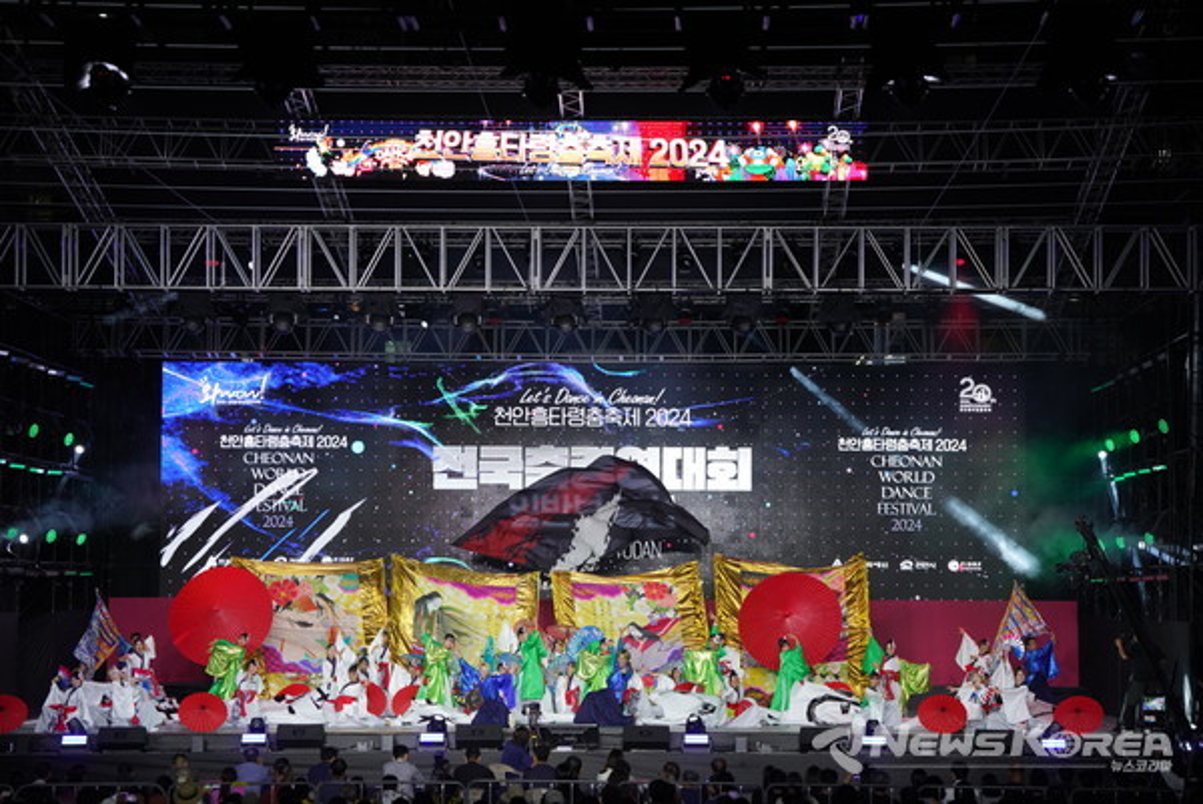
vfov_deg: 13.6
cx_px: 602
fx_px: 3377
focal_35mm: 101
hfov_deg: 20.2
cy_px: 402
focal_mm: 101
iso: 1600
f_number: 4
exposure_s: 1/640
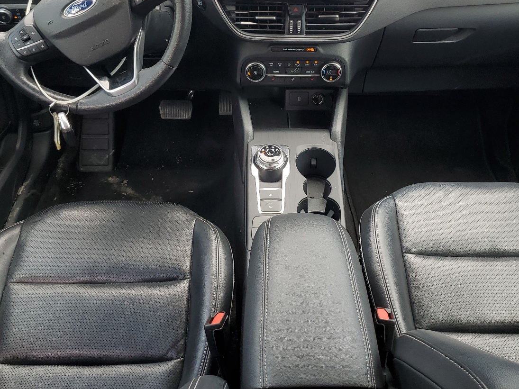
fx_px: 570
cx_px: 281
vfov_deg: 37.4
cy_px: 137
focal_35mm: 38
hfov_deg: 48.9
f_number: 1.5
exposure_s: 1/192
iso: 50
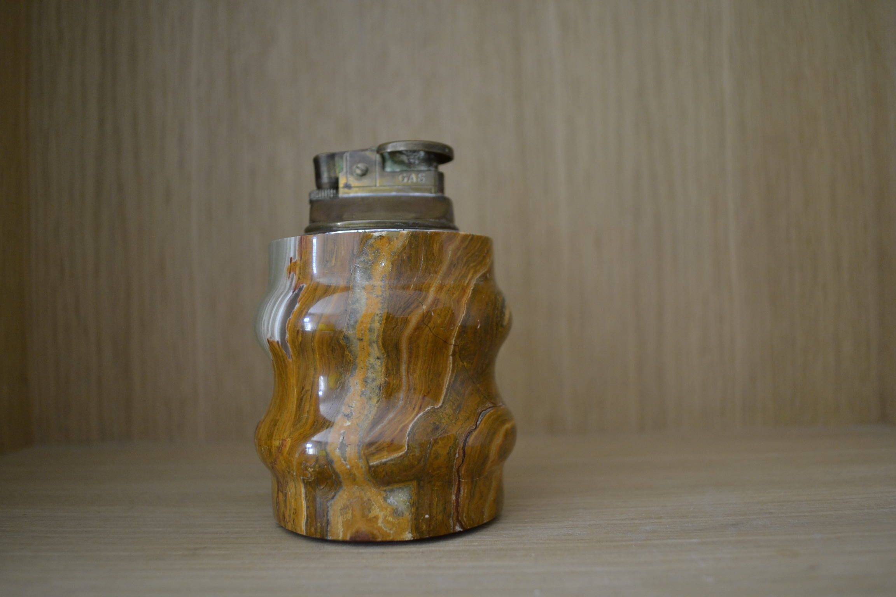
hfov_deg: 61.9
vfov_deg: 43.6
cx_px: 448
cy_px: 298
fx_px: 747
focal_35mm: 30
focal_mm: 20
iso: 720
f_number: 3.8
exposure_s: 1/60
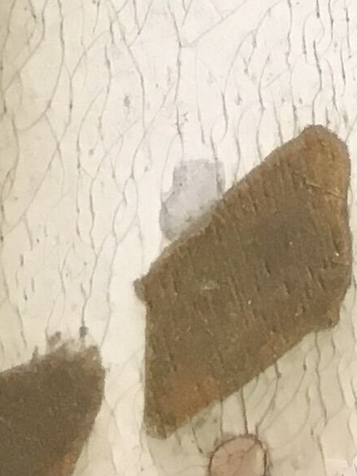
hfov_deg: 7.3
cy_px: -1098
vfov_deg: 8.0
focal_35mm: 201
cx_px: 509
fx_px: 2766
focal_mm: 4.15
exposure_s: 1/33
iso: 32
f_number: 2.2
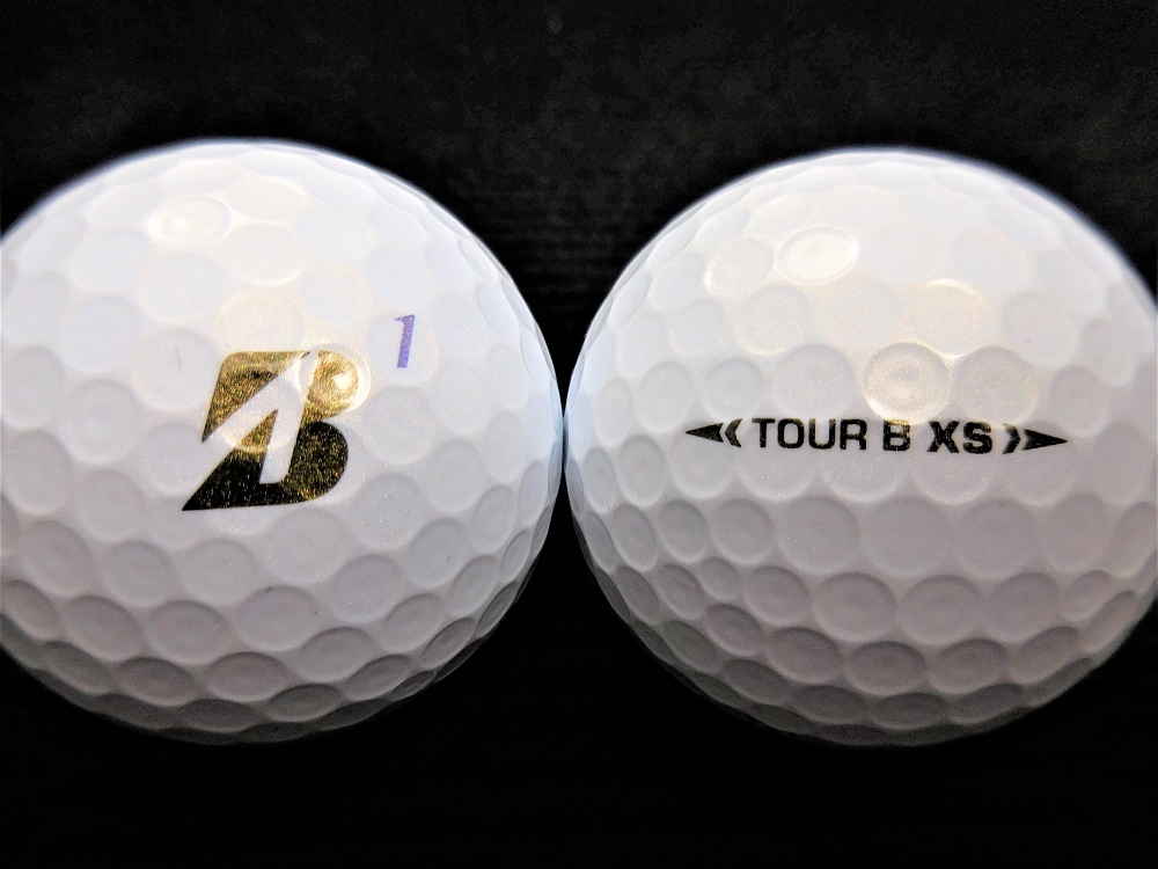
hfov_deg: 69.4
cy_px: 434
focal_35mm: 25
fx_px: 836
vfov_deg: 54.9
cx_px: 579
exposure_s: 1/100
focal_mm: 4.5
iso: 125
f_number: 3.3
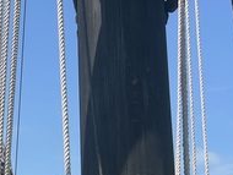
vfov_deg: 17.2
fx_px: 553
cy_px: 214
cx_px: -129
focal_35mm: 82
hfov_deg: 20.1
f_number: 1.5
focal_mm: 5.7
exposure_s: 1/2994
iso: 50
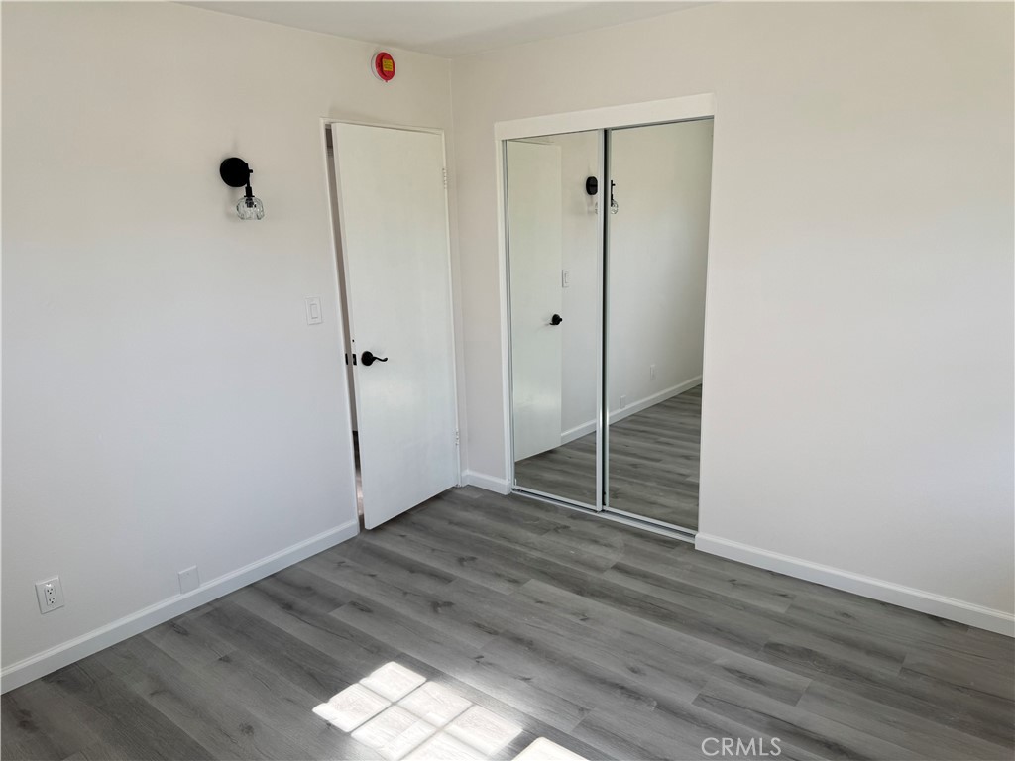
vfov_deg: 56.8
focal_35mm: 24
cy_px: 380
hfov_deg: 71.6
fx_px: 704
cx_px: 508
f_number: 1.78
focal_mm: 6.76
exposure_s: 1/250
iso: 80
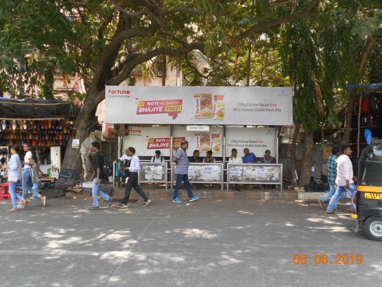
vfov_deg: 41.8
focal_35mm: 34
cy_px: 144
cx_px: 191
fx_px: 375
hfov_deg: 54.0
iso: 280
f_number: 3.6
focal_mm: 5.8
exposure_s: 1/250
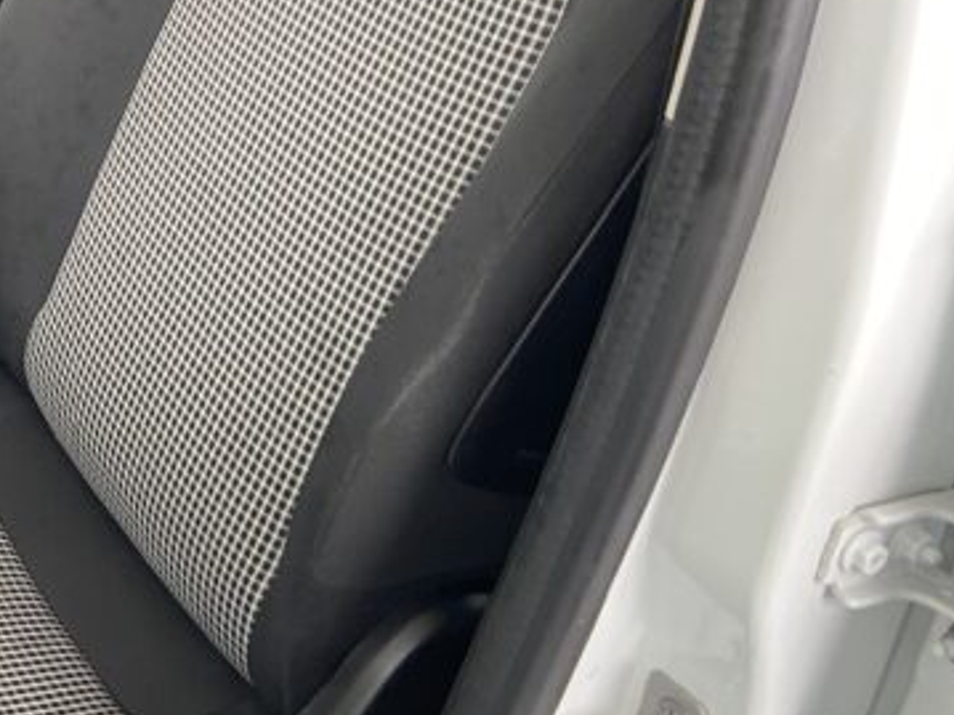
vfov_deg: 24.5
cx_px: -90
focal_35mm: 58
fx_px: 1598
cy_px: 77
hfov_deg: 29.9
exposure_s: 1/60
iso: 200
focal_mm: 4.25
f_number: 1.8
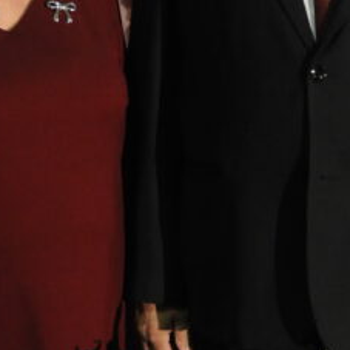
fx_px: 1670
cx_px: 164
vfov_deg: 11.9
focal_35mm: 146
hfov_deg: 12.0
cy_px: 257
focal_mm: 38
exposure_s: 1/200
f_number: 2.8
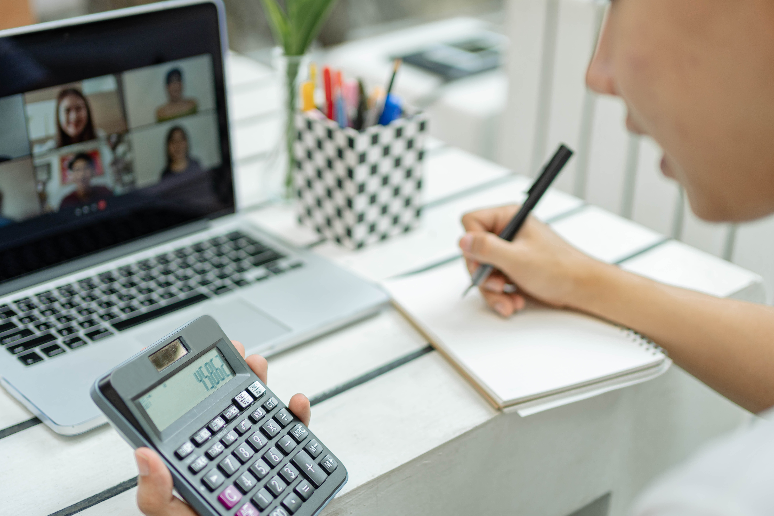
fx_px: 1129
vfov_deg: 25.8
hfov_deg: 37.9
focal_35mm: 52
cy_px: 258
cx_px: 387
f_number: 1.8
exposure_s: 1/400
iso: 125
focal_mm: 35
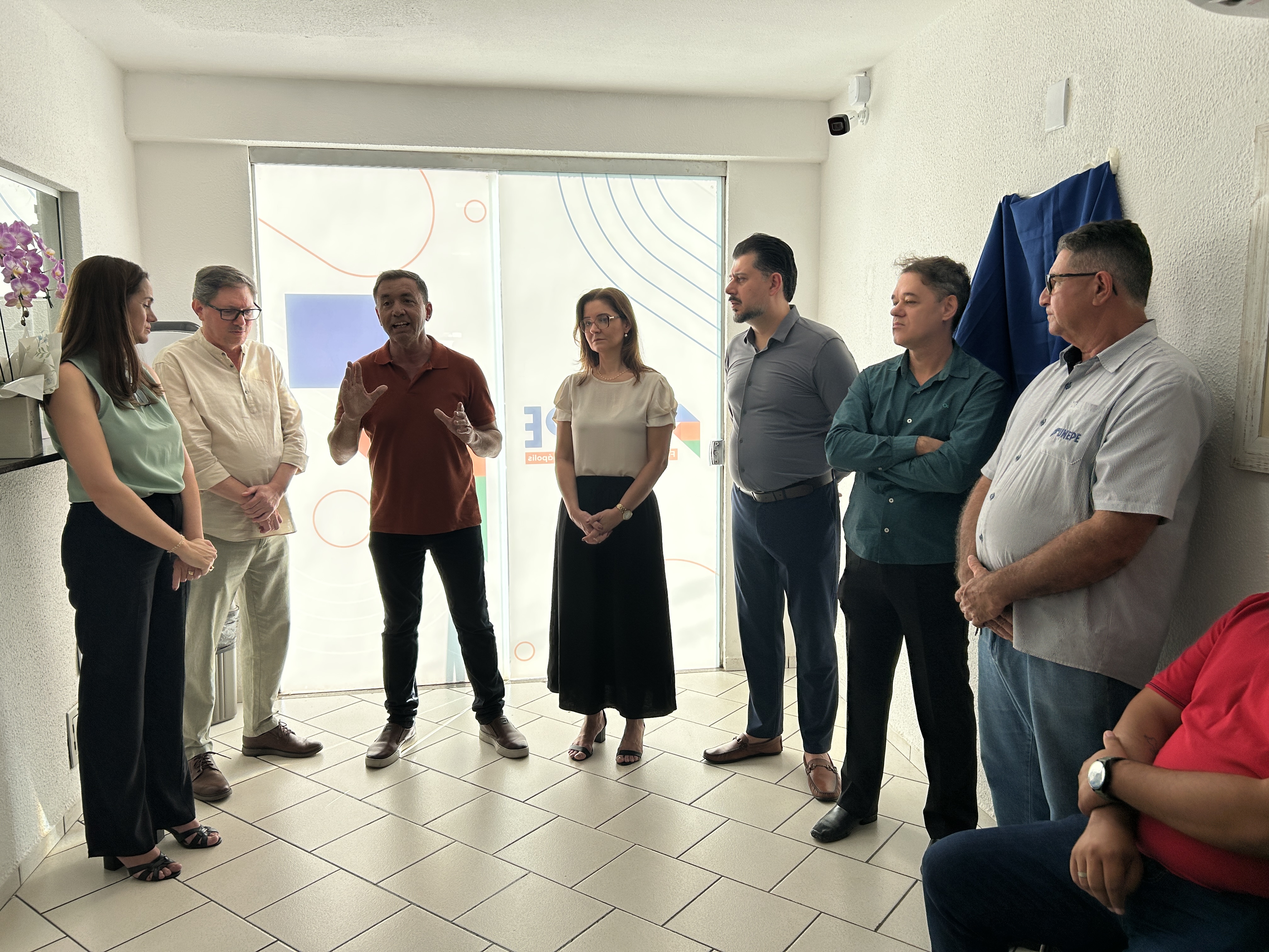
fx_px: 953
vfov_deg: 53.1
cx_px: 634
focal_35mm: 26
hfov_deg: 67.3
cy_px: 476
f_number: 1.5
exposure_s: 1/635
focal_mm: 5.7
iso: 50
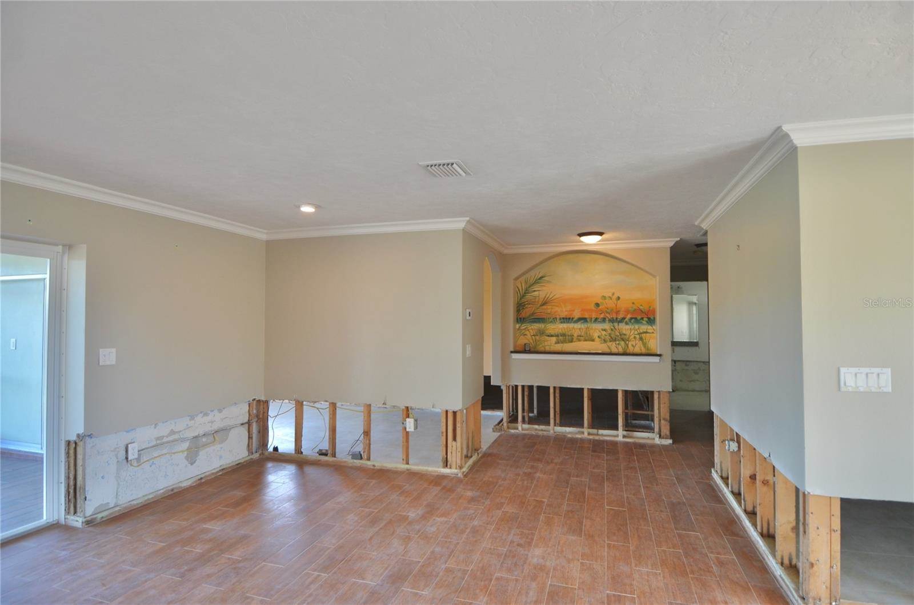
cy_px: 302
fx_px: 456
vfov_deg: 67.1
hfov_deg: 90.1
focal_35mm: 18
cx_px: 457
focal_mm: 12
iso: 400
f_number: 4.5
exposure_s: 1/80
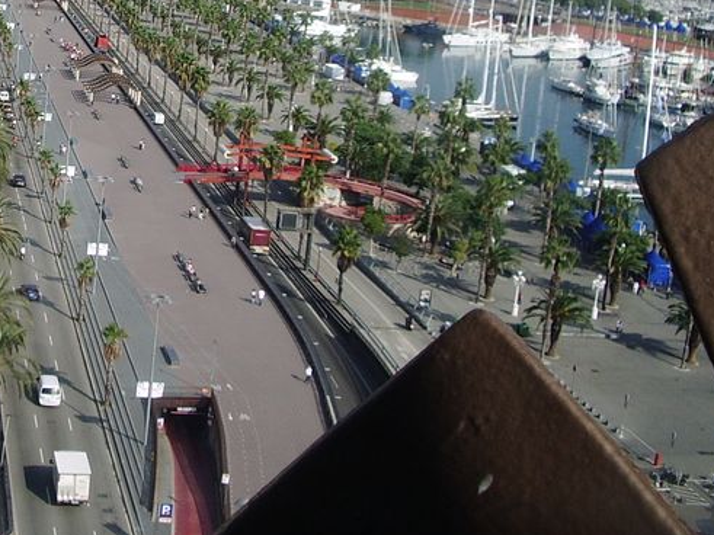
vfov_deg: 19.7
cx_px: 35
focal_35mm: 73
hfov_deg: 25.6
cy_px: 44
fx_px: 1505
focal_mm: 5.8
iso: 50
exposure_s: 1/400
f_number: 4.3
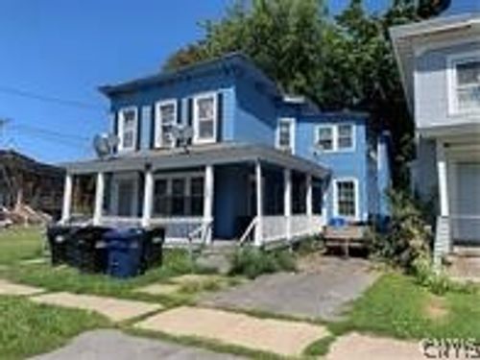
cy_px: 180
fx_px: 361
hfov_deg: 67.3
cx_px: 240
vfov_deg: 53.1
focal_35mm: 26
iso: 25
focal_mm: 4.25
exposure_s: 1/2160
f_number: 1.8
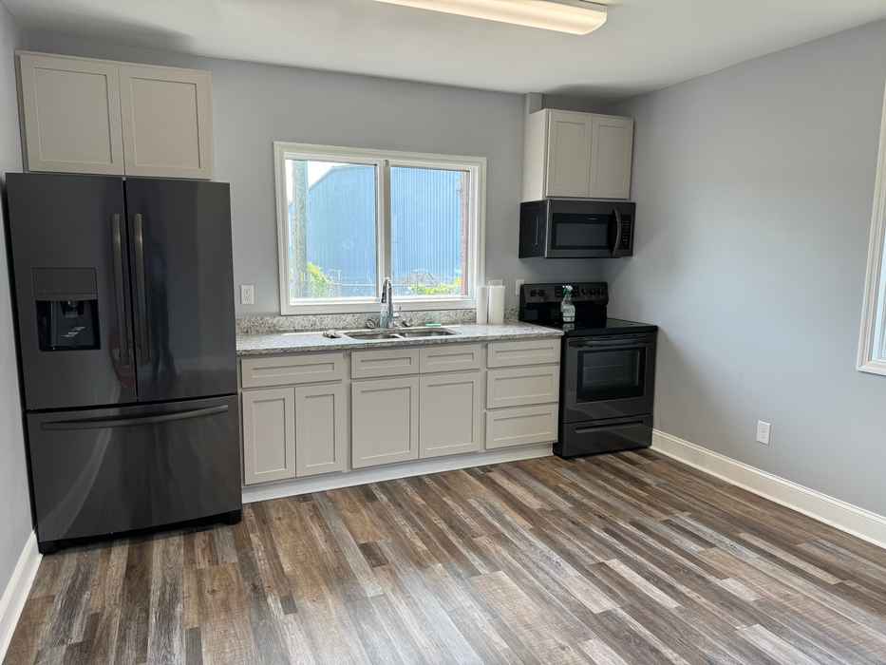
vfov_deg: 56.8
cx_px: 443
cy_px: 332
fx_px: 614
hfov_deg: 71.6
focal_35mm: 24
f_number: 1.78
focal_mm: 6.76
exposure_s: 1/211
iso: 64
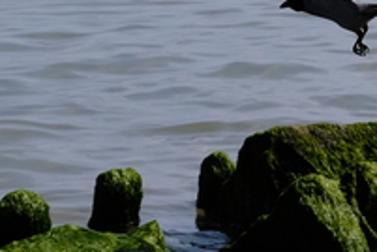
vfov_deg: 5.3
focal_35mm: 255
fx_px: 2670
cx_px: 225
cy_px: -268
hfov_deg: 8.1
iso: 320
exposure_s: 1/1500
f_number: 5.6
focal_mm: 33
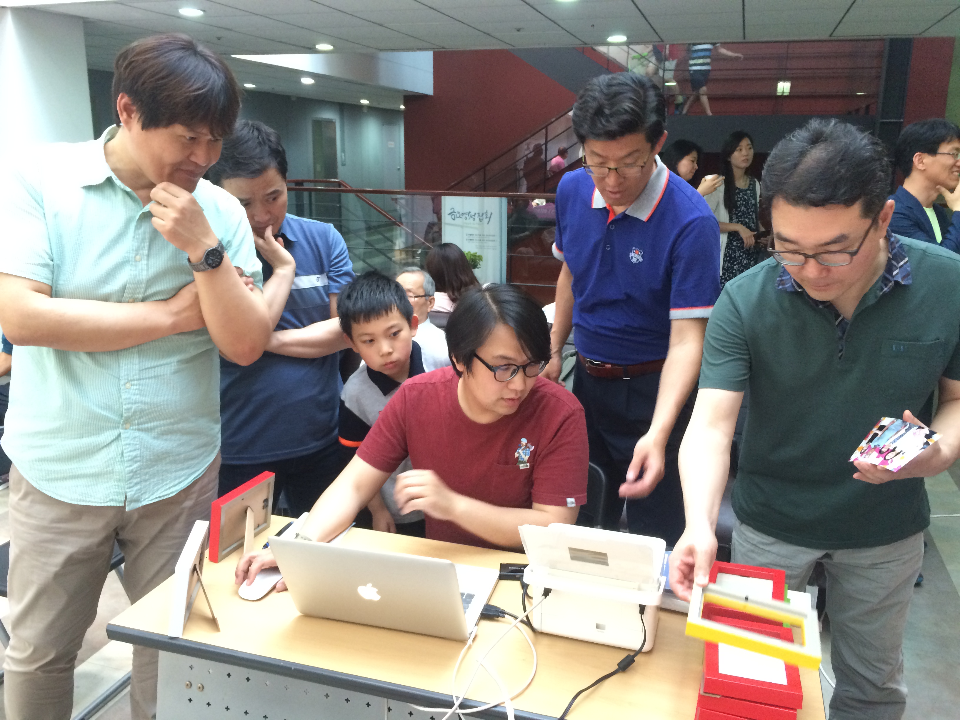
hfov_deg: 61.7
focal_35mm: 29
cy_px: 360
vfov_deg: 48.2
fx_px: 804
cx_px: 480
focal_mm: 4.15
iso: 200
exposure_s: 1/30
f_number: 2.2
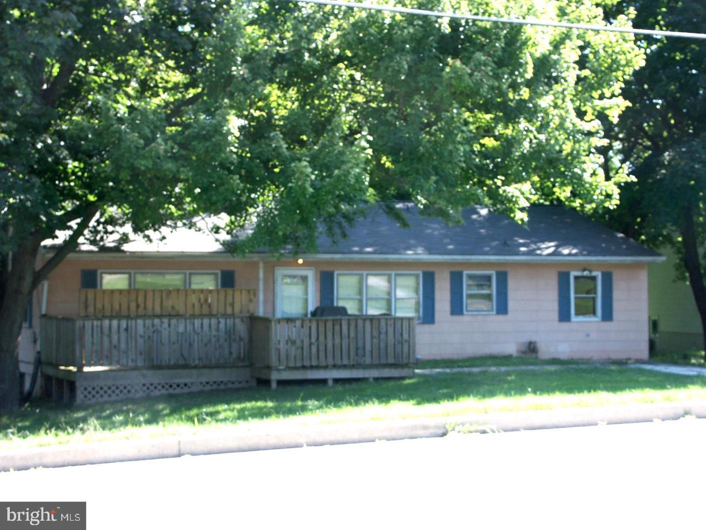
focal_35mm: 69
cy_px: 265
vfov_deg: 21.3
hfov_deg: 28.2
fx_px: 1407
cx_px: 353
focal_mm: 17.15
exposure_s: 1/160
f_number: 4.5
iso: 100
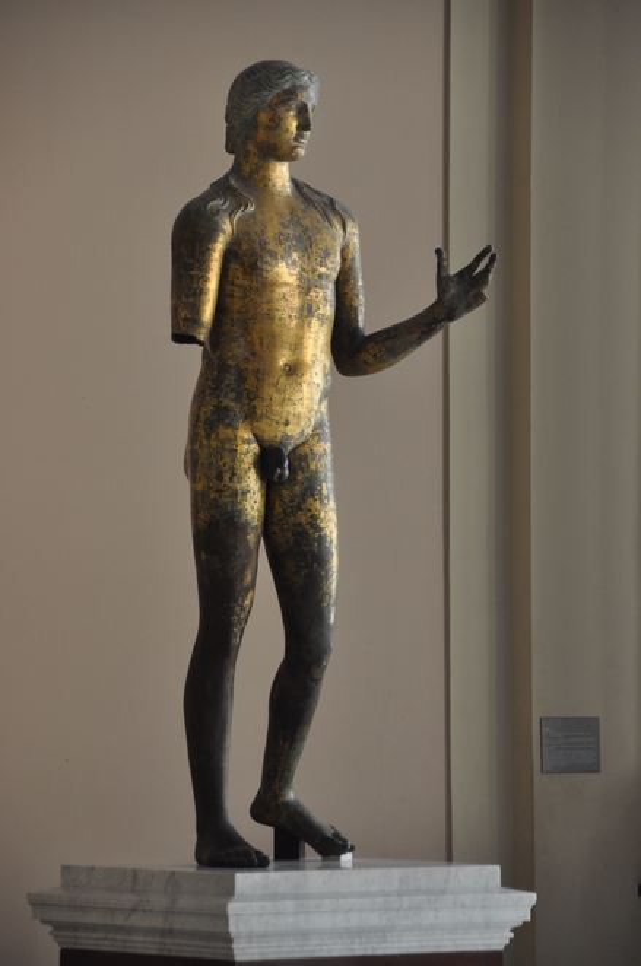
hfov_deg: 7.6
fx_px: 4825
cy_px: 483
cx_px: 320
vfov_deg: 11.4
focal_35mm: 180
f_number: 5.3
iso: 500
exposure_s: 1/60
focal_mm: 120
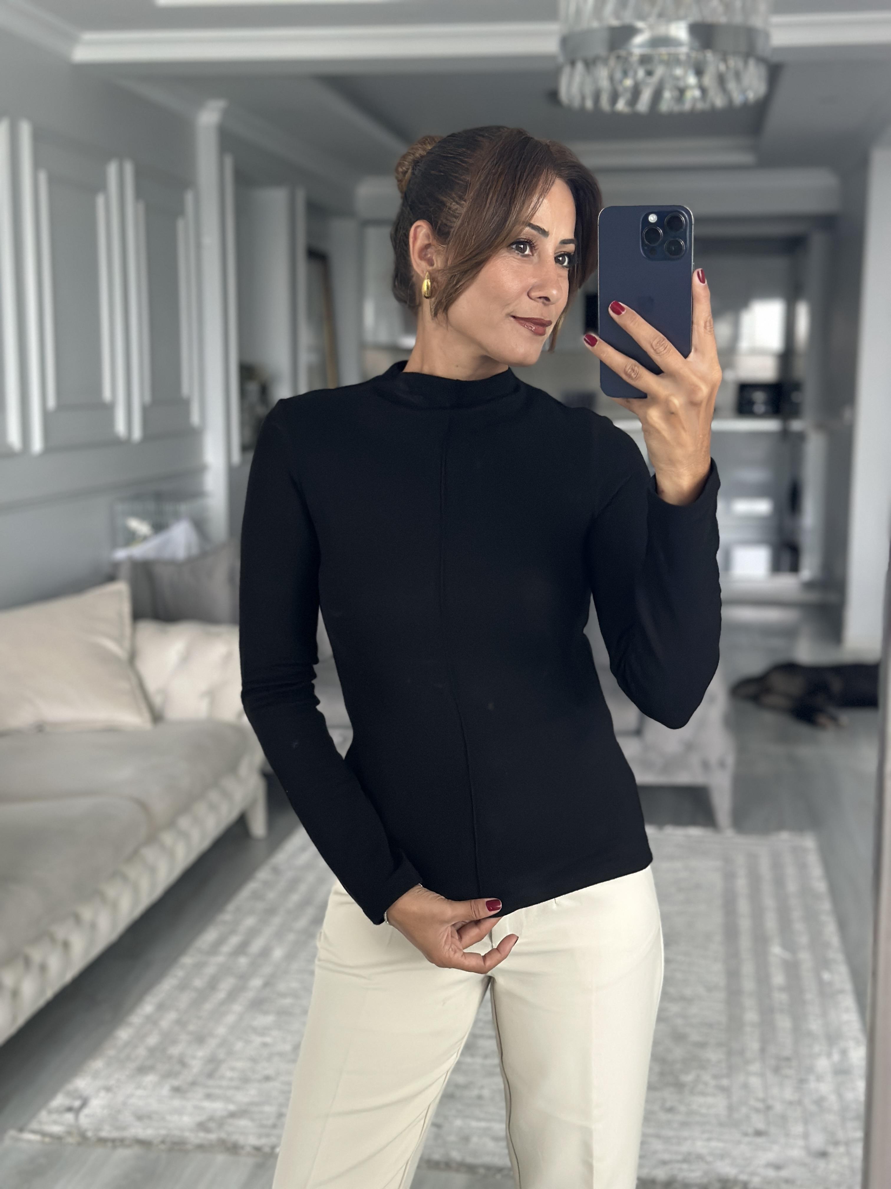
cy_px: 594
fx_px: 1647
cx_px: 446
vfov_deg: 39.7
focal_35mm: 48
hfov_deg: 30.3
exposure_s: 1/40
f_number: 1.78
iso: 400
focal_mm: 6.86
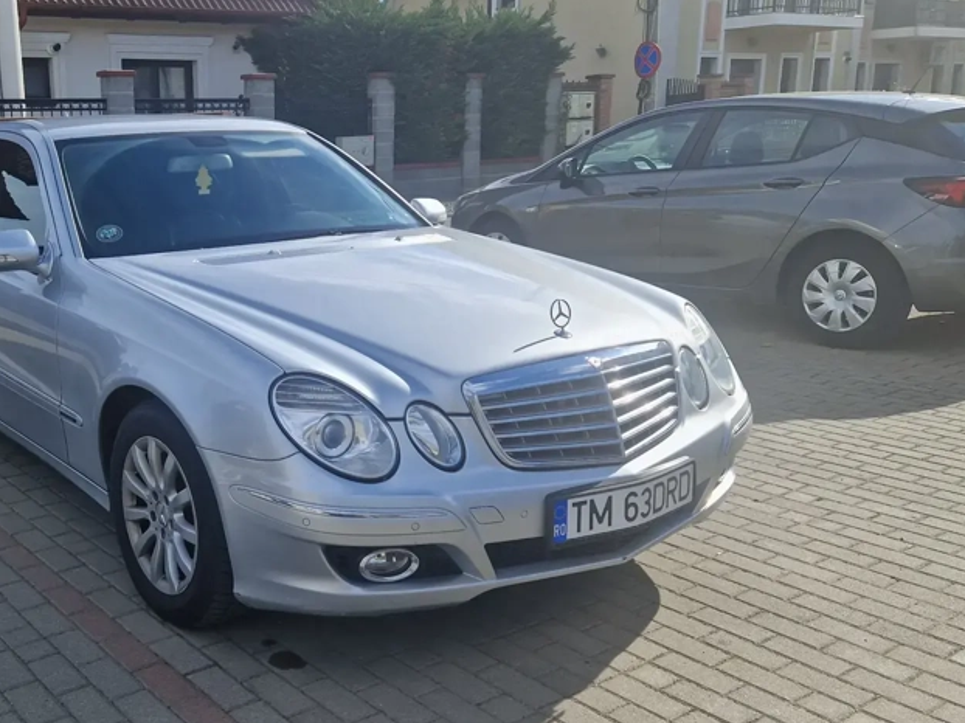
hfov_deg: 47.8
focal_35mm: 37
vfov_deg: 38.6
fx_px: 1031
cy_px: 394
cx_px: 216
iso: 50
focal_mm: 5.4
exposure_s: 1/1144
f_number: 1.8
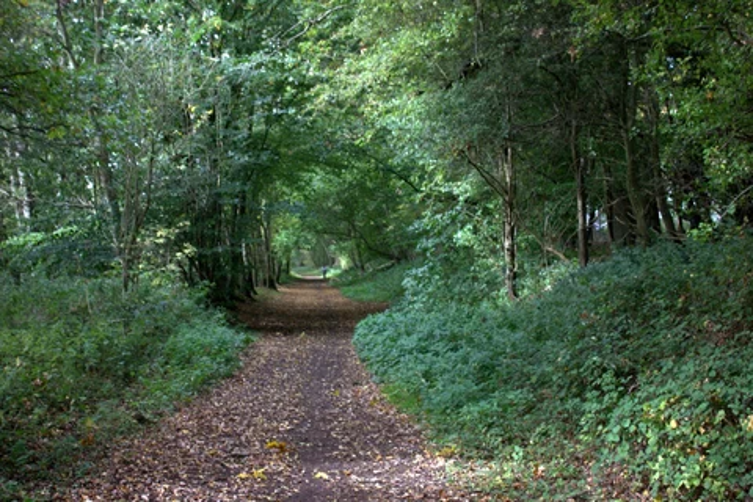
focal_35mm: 50
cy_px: 251
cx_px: 376
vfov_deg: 27.0
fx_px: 1046
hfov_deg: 39.6
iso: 100
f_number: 4.5
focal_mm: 32
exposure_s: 1/60
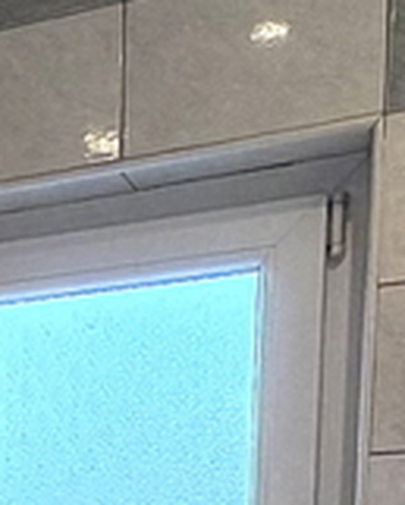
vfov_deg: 16.9
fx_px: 1527
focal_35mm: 102
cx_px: -462
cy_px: 781
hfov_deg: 12.8
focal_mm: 2.22
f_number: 2.2
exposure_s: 1/50
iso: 160
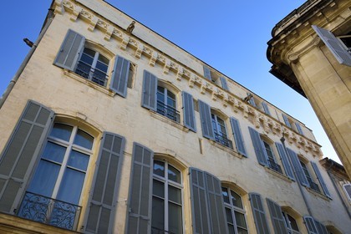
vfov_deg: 41.1
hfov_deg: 58.7
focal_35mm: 32
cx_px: 176
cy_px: 117
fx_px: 312
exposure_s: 1/200
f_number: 11
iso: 200
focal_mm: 32
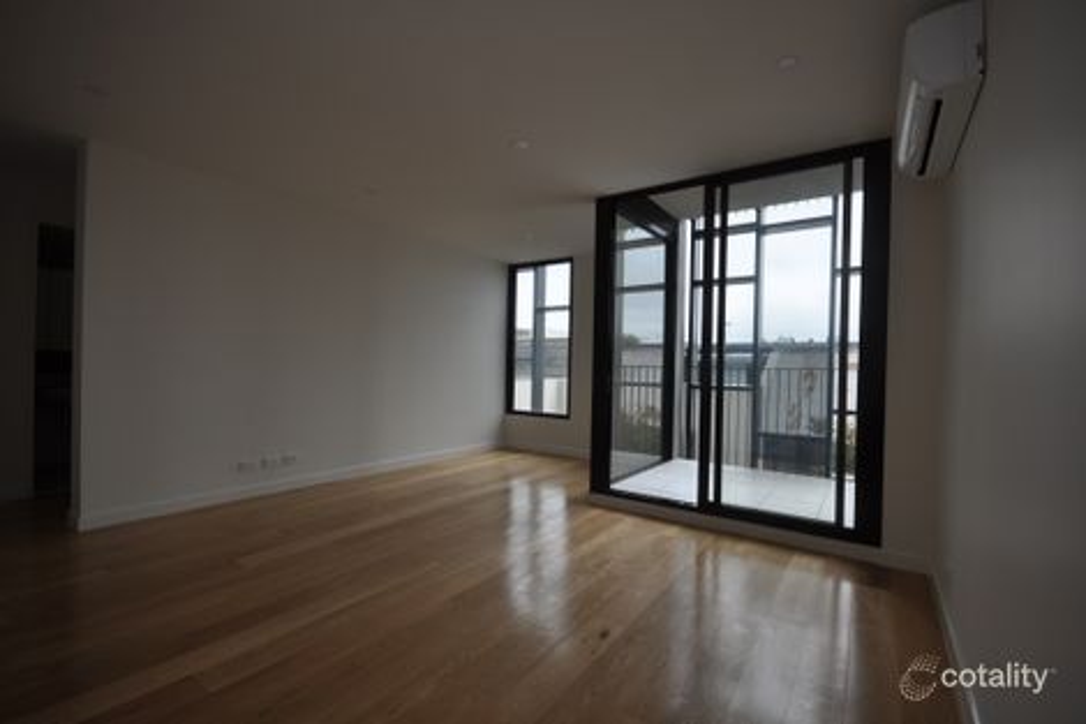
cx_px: 543
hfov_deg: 100.4
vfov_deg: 77.3
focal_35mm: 15
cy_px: 362
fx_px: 452
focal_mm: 10
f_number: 5.6
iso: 200
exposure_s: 1/125
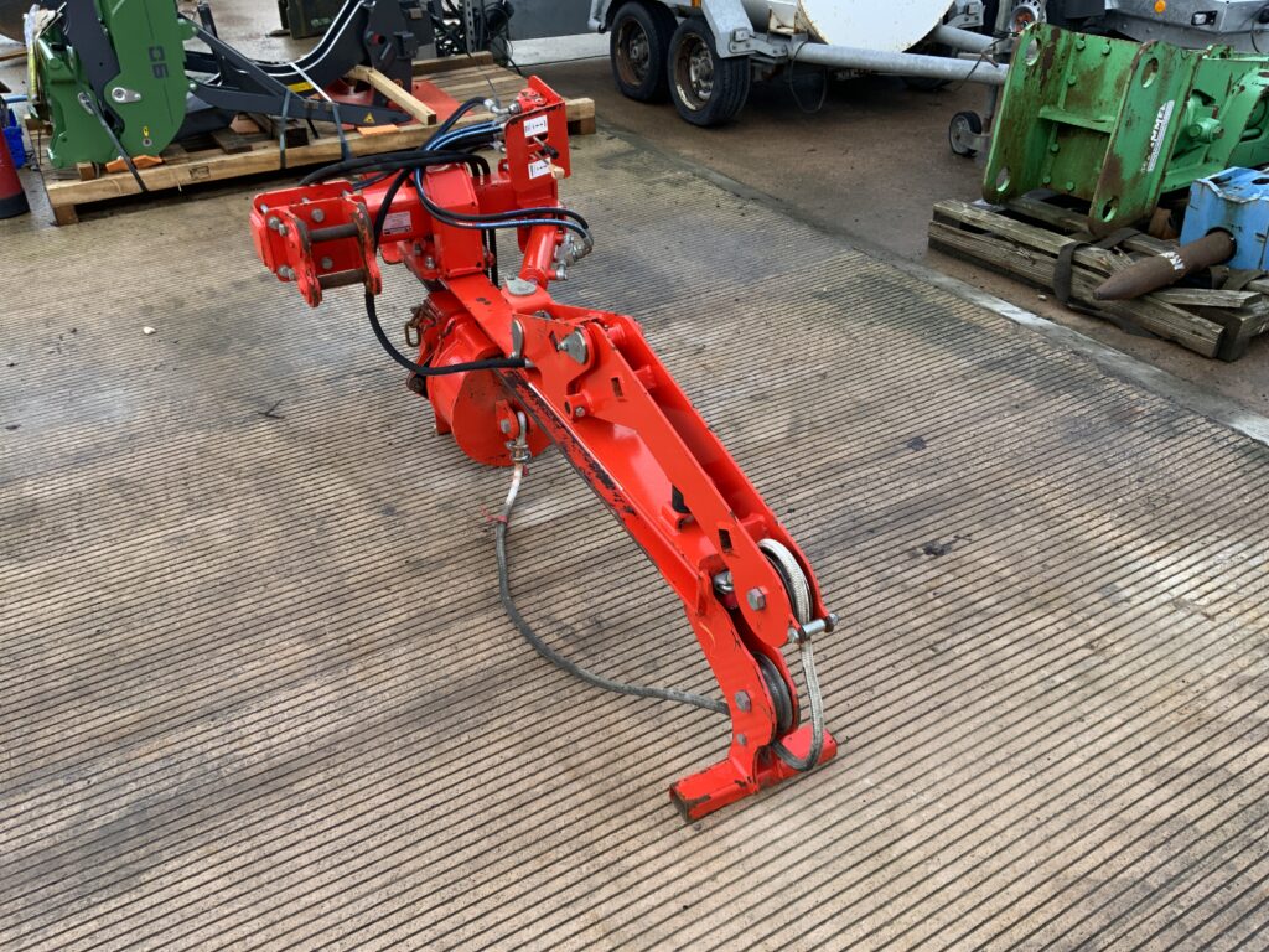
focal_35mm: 29
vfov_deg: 48.2
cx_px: 634
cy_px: 476
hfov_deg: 61.7
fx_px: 1063
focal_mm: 3
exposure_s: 1/213
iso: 16
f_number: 1.8
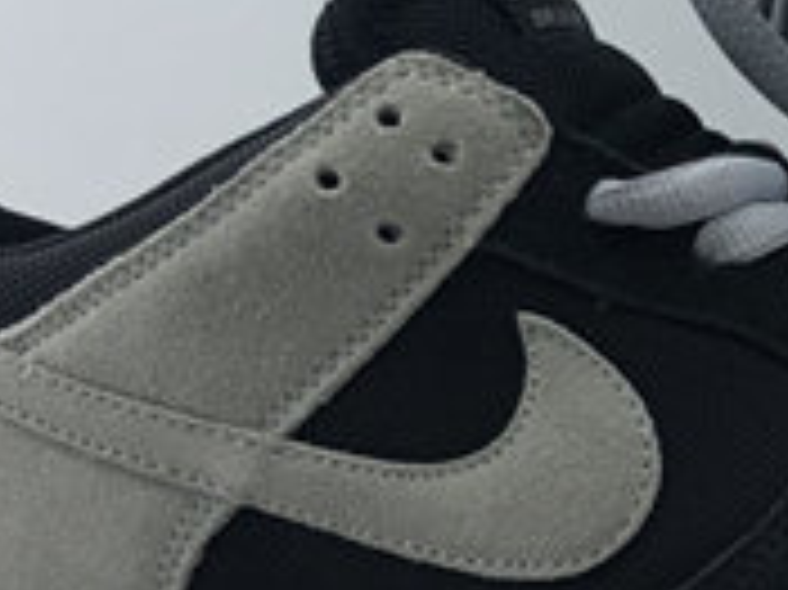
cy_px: 205
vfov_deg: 13.2
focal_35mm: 112
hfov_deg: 16.7
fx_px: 2548
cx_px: 977
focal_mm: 4
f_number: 1.8
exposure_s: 1/203
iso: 20
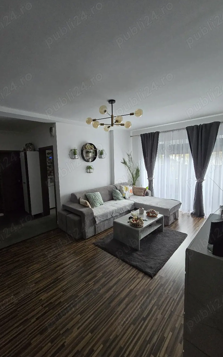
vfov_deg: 105.3
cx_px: 92
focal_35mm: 14
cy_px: 176
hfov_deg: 77.9
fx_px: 136
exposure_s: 1/50.3
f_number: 2.2
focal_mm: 2.2
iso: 640
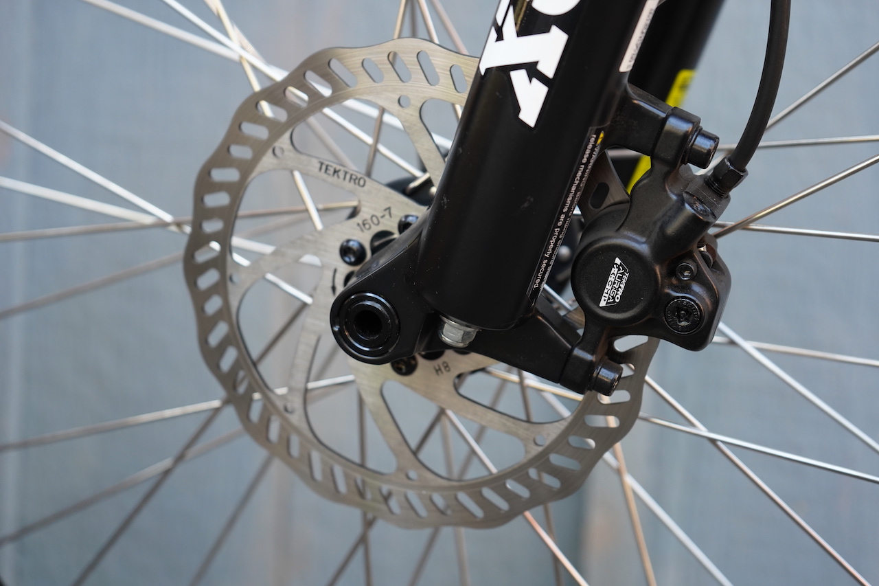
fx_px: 1343
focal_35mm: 55
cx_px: 440
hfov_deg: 36.3
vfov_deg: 24.6
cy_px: 293
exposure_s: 1/160
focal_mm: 55
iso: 1000
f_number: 5
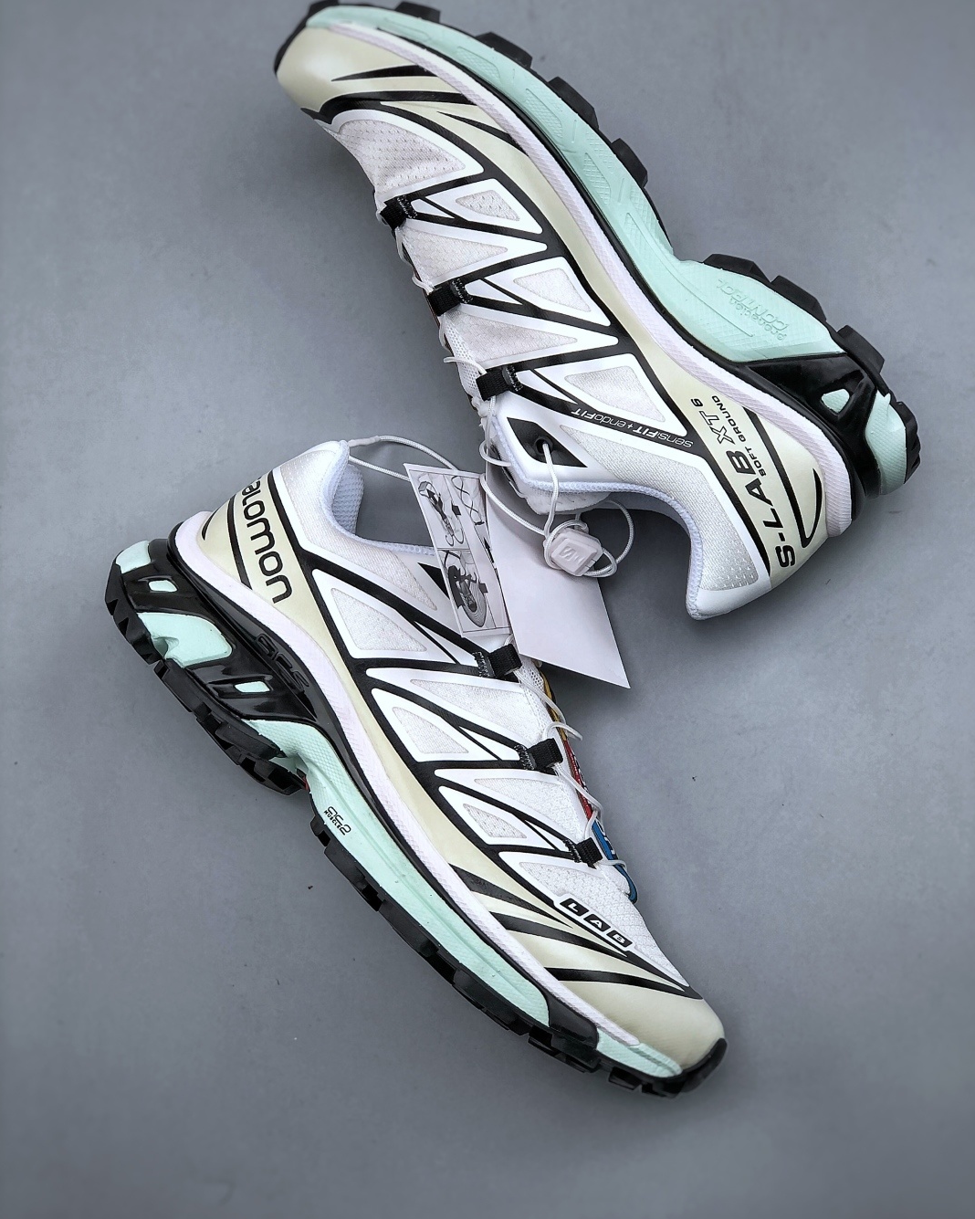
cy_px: 570
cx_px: 491
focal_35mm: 60
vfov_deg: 31.4
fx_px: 2164
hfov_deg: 25.4
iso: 32
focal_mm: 6.6
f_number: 2.8
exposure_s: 1/100
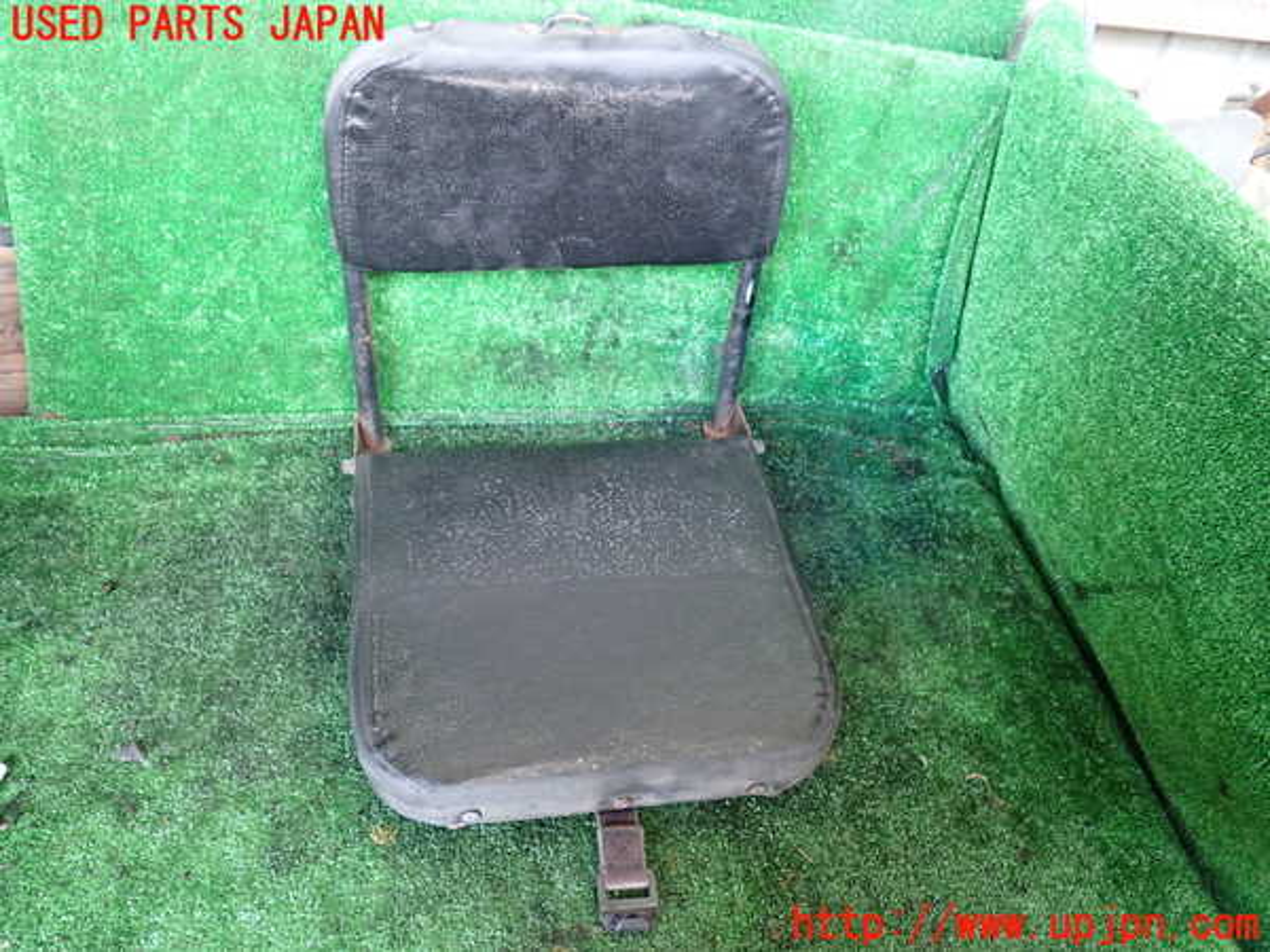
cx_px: 635
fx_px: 1101
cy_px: 476
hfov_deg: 60.0
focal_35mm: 30
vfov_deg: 46.8
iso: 500
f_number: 2.3
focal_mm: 5.4
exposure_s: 1/30
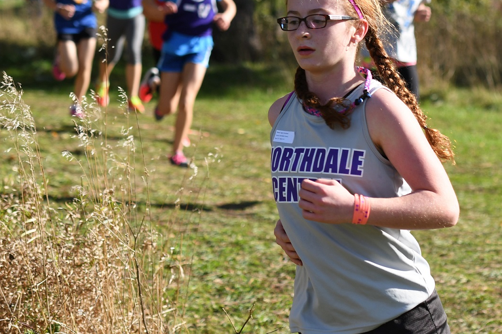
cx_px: 279
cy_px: 142
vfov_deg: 10.5
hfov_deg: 15.8
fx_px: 1813
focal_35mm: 130
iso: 180
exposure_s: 1/1000
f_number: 4
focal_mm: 70
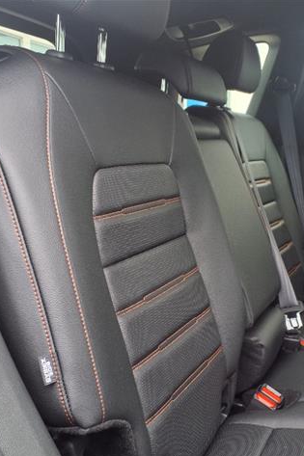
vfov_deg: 50.7
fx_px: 482
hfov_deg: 34.7
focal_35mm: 38
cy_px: 230
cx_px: 204
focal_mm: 3.58
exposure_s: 1/120
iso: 40
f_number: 1.9
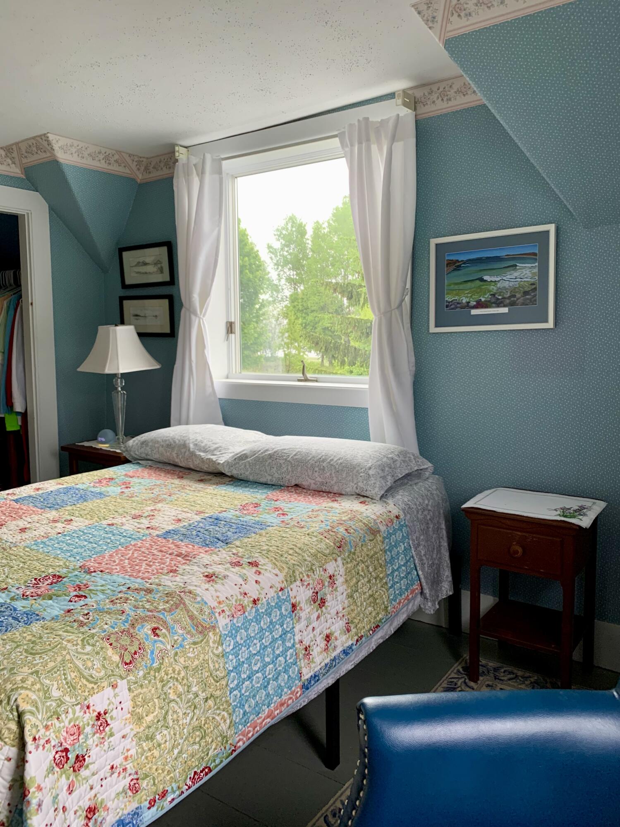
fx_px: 621
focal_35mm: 26
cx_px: 310
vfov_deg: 67.3
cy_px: 414
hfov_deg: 53.0
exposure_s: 1/90
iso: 100
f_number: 1.8
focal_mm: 4.25
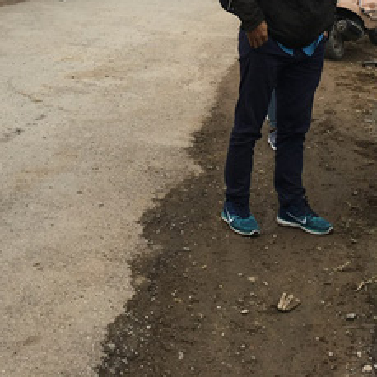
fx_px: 912
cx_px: 214
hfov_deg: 23.3
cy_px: -26
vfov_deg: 22.2
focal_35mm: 74
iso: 25
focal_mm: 4.15
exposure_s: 1/310
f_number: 2.2
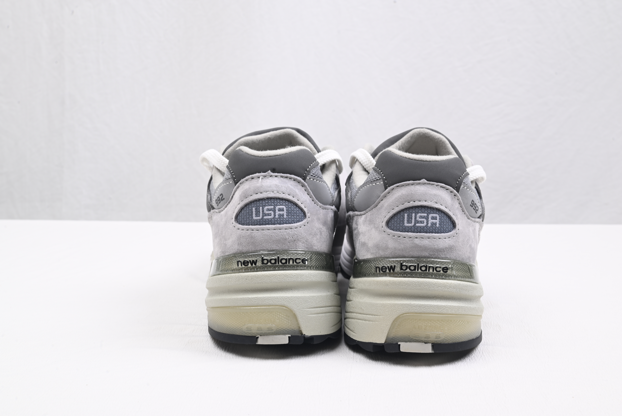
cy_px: 208
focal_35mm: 40
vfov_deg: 33.4
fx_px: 691
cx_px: 311
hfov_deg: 48.4
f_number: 16
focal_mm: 40
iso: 100
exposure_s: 1/2
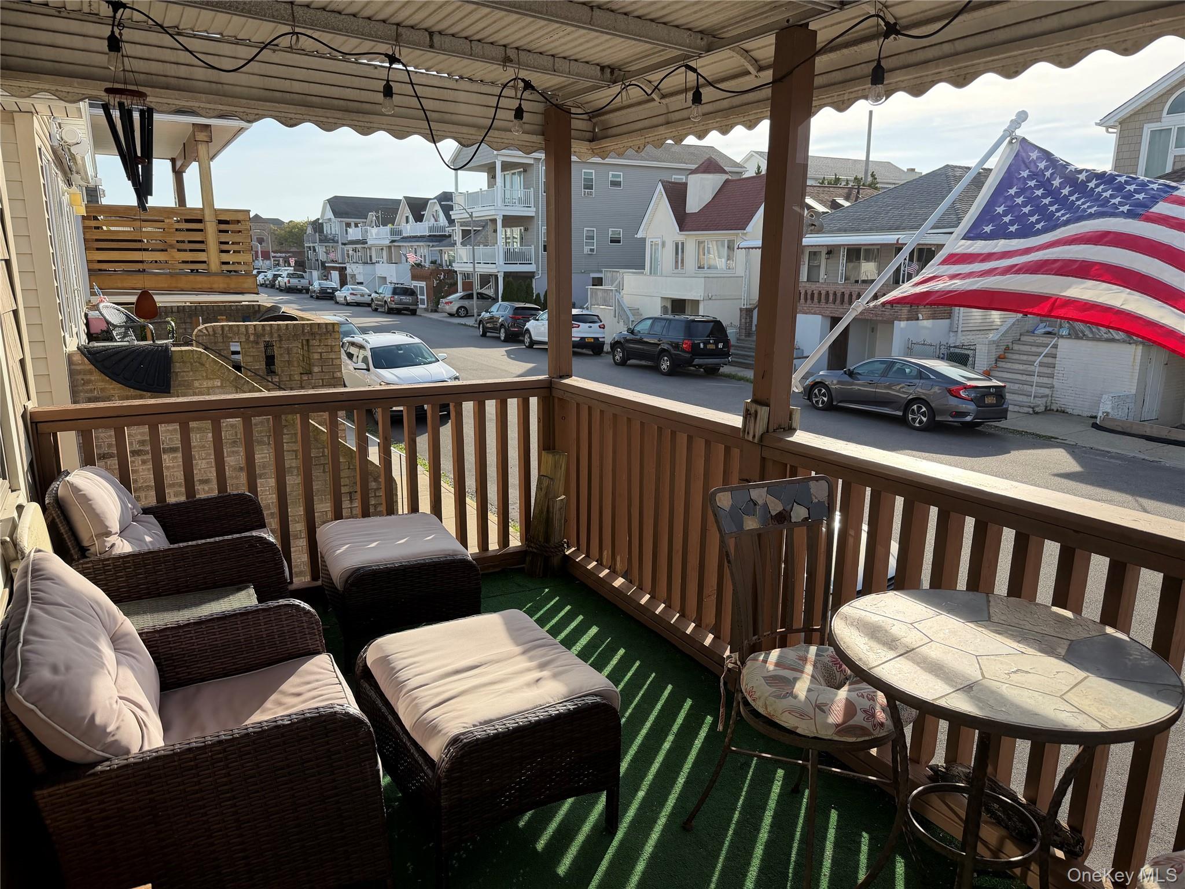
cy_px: 444
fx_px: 822
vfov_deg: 56.8
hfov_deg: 71.6
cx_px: 592
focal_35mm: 24
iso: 100
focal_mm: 6.76
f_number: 1.78
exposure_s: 1/2232
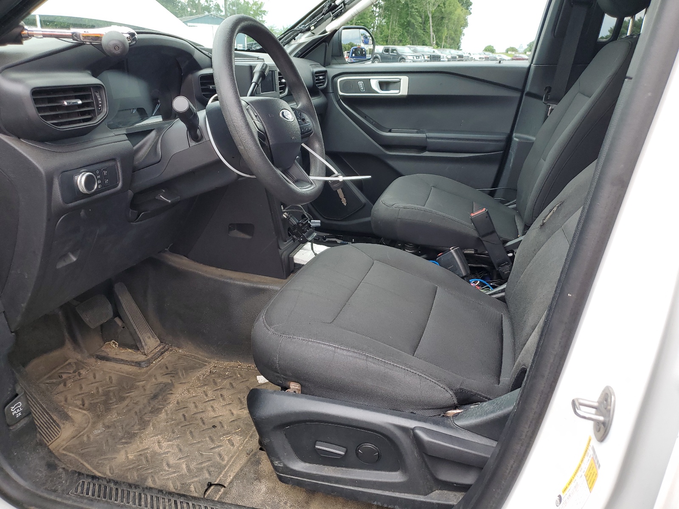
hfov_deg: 67.3
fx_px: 510
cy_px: 254
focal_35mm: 26
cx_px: 340
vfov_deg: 53.1
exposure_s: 1/250
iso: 50
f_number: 1.5
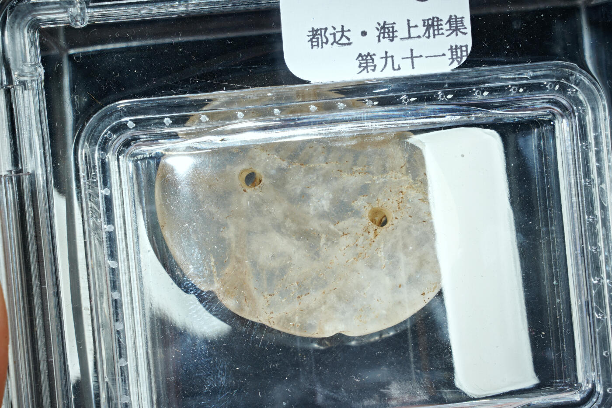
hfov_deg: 13.1
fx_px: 2669
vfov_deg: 8.7
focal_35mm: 157
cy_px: 204
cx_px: 306
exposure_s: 1/160
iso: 100
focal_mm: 105
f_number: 18
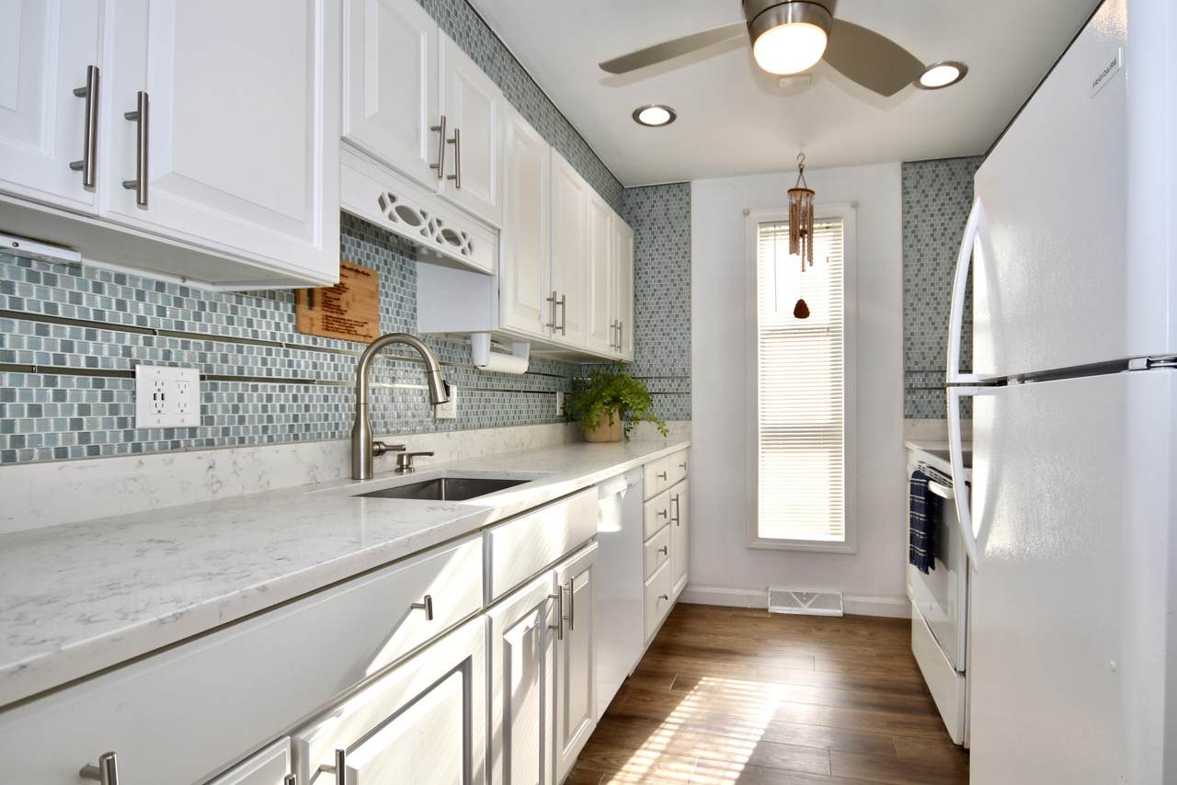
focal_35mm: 15
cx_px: 588
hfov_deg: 100.4
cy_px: 392
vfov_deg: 77.4
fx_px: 490
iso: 180
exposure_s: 1/125
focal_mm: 10
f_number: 5.6
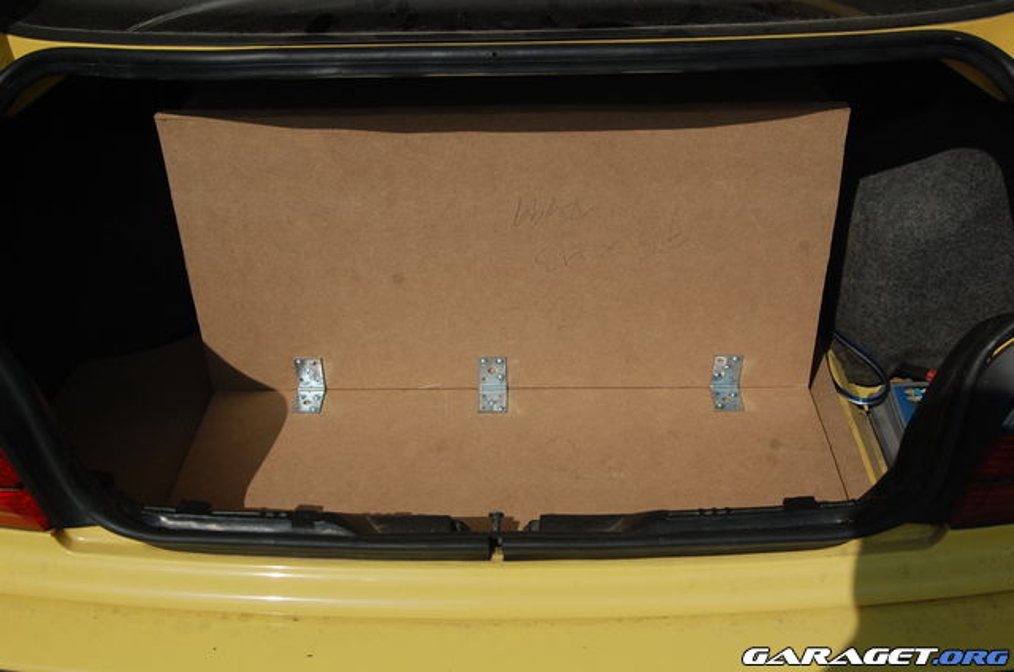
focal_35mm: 39
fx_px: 1096
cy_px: 336
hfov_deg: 49.6
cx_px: 507
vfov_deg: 34.1
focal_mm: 26
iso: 200
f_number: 8
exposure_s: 1/250
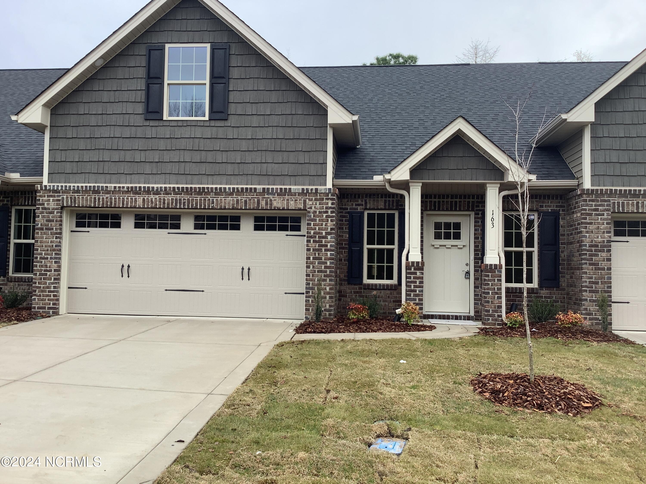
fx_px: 579
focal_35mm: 31
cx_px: 323
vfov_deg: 45.4
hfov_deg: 58.4
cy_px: 242
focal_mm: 3.3
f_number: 2.4
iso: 25
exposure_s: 1/123
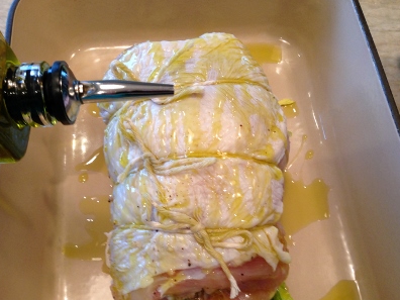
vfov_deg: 35.9
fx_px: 462
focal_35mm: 40
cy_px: 176
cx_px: 186
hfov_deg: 46.8
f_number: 2.4
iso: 64
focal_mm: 4.12
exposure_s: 1/20
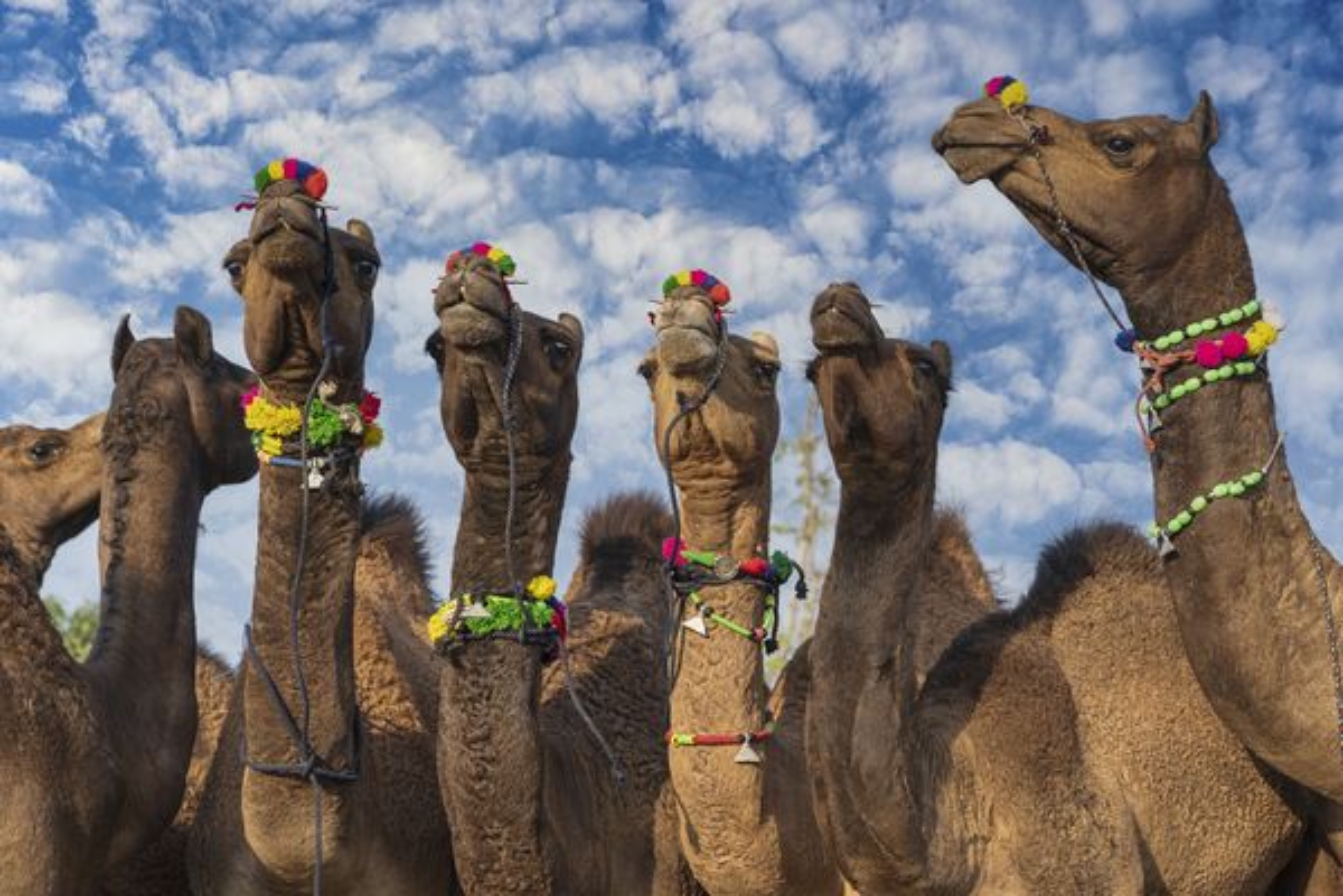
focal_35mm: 75
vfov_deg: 18.2
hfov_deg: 27.0
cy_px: 448
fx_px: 2798
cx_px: 672
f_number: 6.3
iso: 320
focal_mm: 75
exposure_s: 1/1000
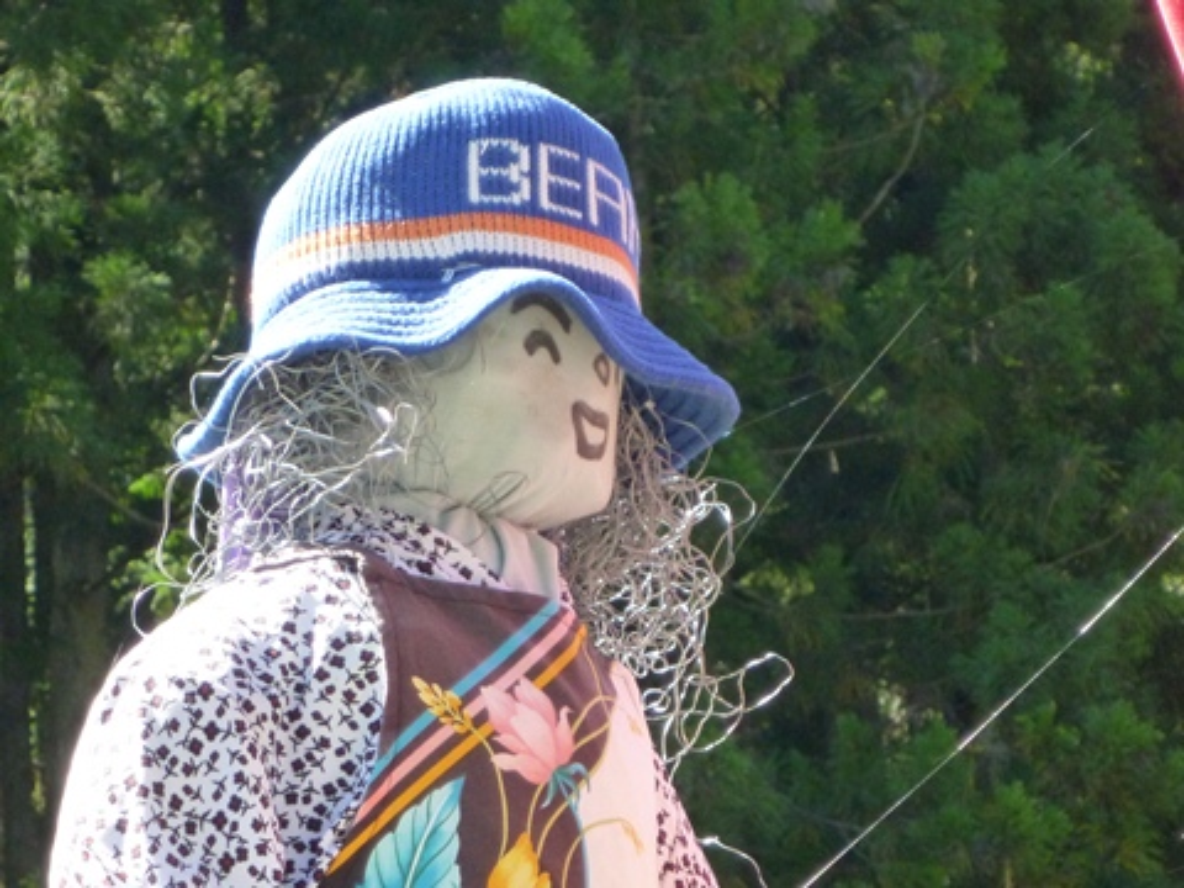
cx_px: 592
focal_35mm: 175
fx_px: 5986
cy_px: 444
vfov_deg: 8.5
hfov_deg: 11.3
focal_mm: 22.8
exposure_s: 1/100
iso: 400
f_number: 5.9
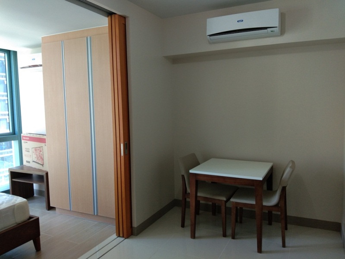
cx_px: 172
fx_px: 309
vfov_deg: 45.4
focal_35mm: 31
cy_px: 130
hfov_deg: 58.4
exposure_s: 1/25
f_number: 2.2
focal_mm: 3.69
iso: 100
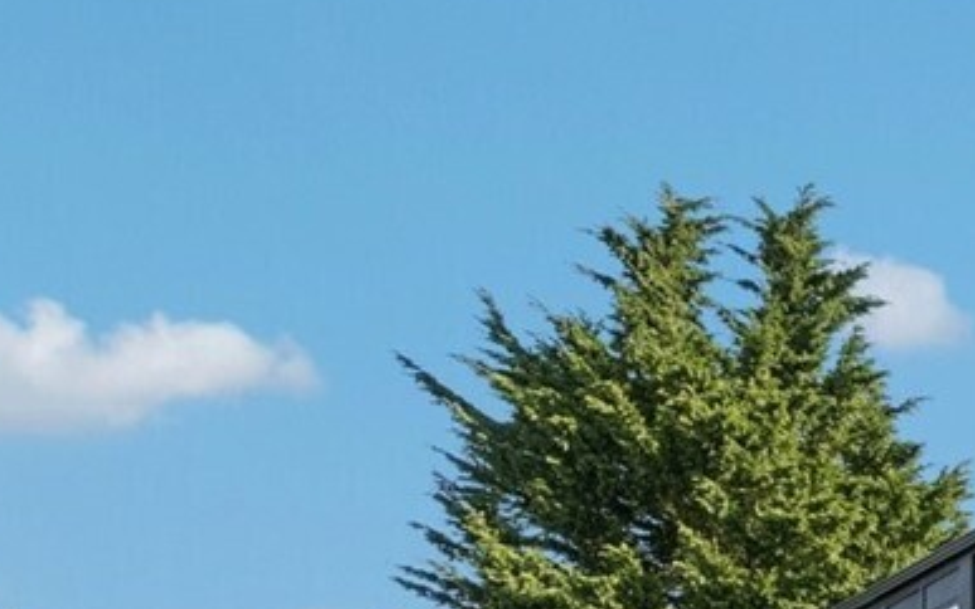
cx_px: 1898
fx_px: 1781
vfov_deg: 16.0
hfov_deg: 19.4
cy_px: 1144
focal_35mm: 67
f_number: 9
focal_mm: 10
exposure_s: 1/80
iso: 250
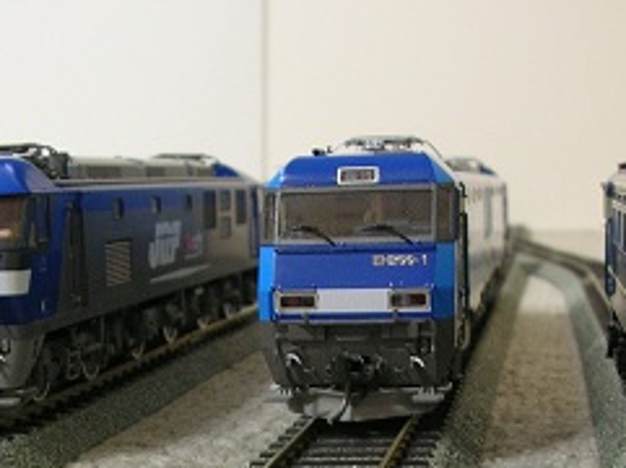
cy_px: 430
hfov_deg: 27.0
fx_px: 1300
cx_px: 360
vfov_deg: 20.0
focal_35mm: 72
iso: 78
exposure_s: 1/5.9
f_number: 2.8
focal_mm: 5.8
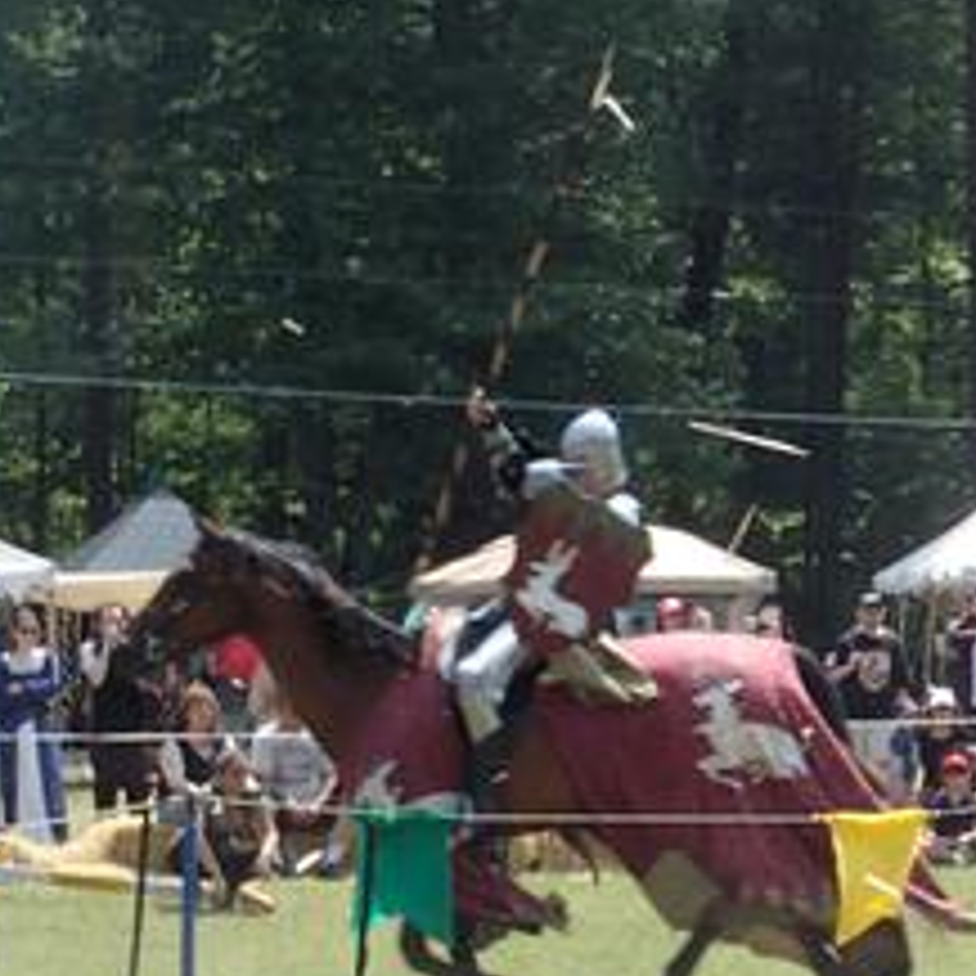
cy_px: 432
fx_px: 3796
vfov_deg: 14.6
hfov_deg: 14.4
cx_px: 949
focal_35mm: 119
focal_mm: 11.8
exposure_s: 1/250
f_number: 5
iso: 100
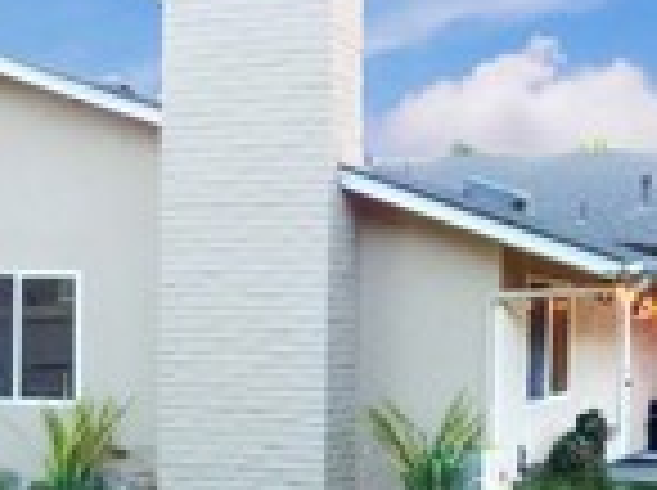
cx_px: 212
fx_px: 1497
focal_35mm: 79
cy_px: 373
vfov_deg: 18.5
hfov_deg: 24.6
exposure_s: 1/50
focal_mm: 9
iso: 1000
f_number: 11
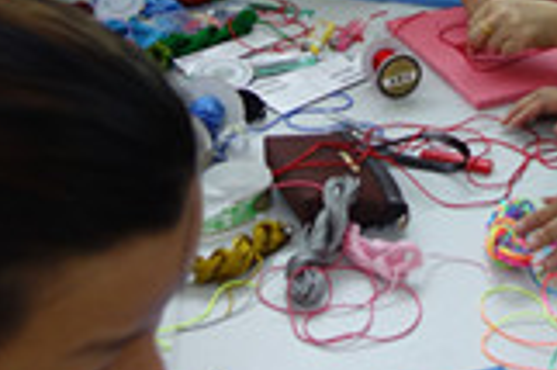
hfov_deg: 23.3
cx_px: 377
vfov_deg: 15.1
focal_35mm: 87
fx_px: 1345
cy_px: -81
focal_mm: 10.4
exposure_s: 1/30
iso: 320
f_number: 1.8
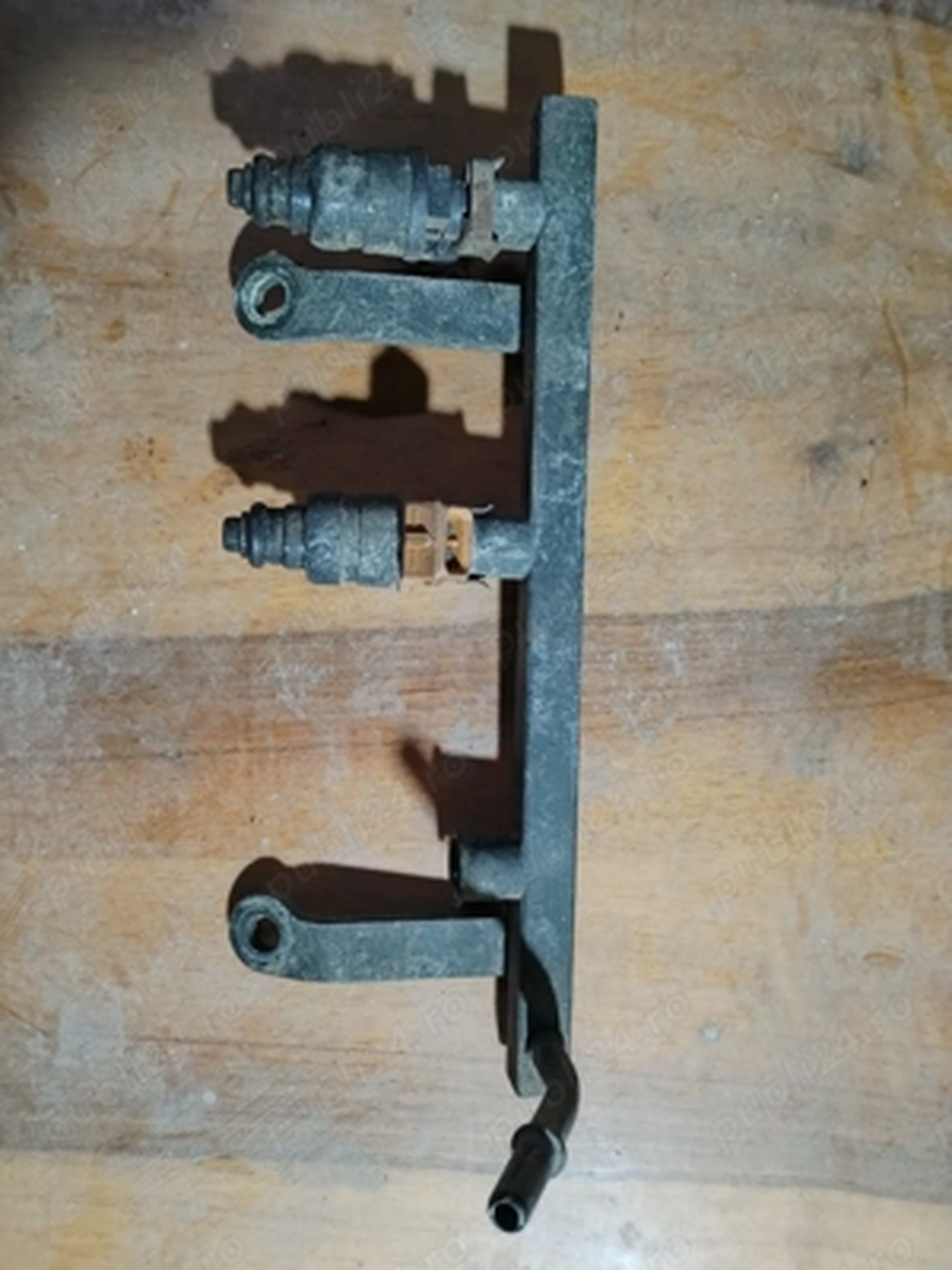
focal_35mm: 26
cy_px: 635
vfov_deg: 67.3
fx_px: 953
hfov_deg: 53.1
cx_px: 476
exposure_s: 1/100
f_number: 1.8
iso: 188
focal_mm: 4.75
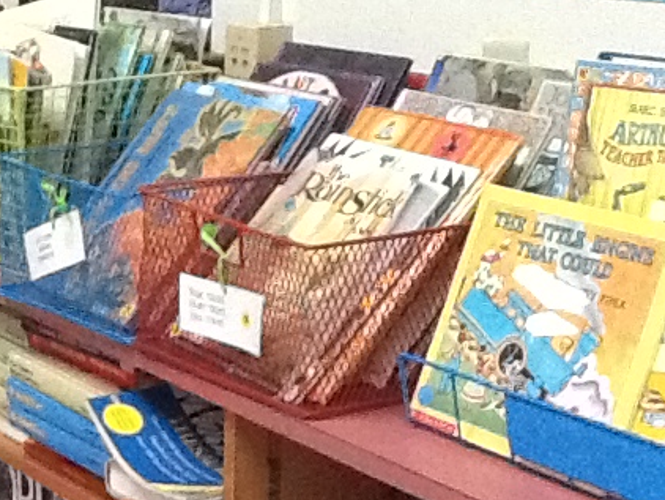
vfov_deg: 14.8
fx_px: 1922
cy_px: 303
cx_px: 2
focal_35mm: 100
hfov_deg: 19.1
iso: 400
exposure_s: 1/24
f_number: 2.4
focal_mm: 2.03
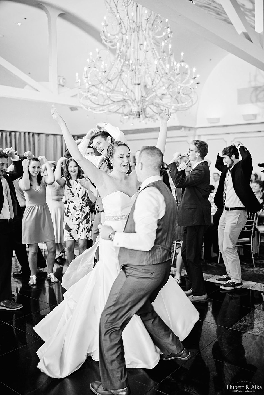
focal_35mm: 35
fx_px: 385
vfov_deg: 54.4
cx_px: 132
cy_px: 198
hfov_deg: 37.9
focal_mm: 35
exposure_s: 1/125
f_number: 1.8
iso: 320
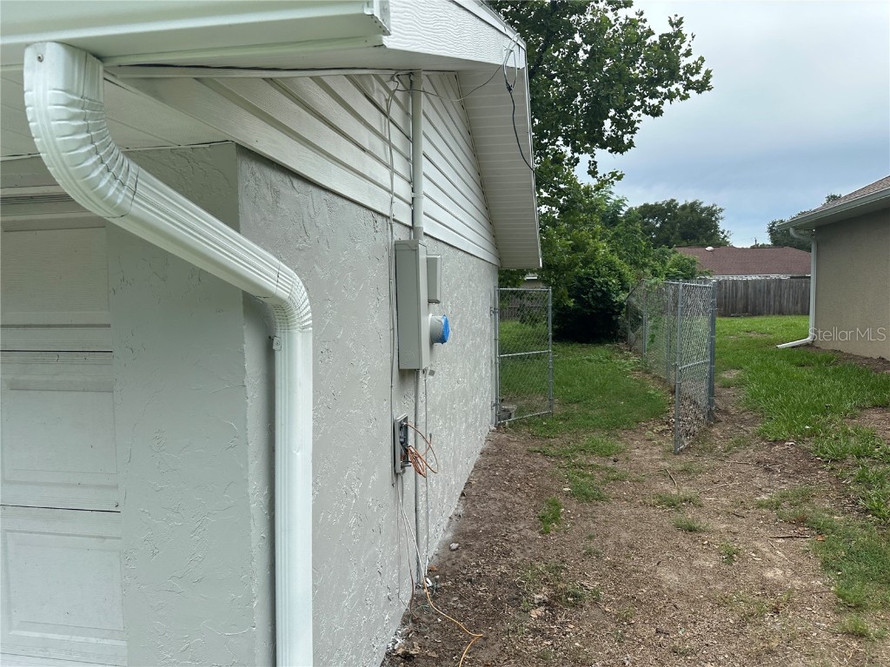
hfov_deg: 71.6
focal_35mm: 24
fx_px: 617
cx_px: 445
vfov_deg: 56.8
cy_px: 334
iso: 80
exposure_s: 1/2410
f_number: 1.78
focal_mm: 6.86
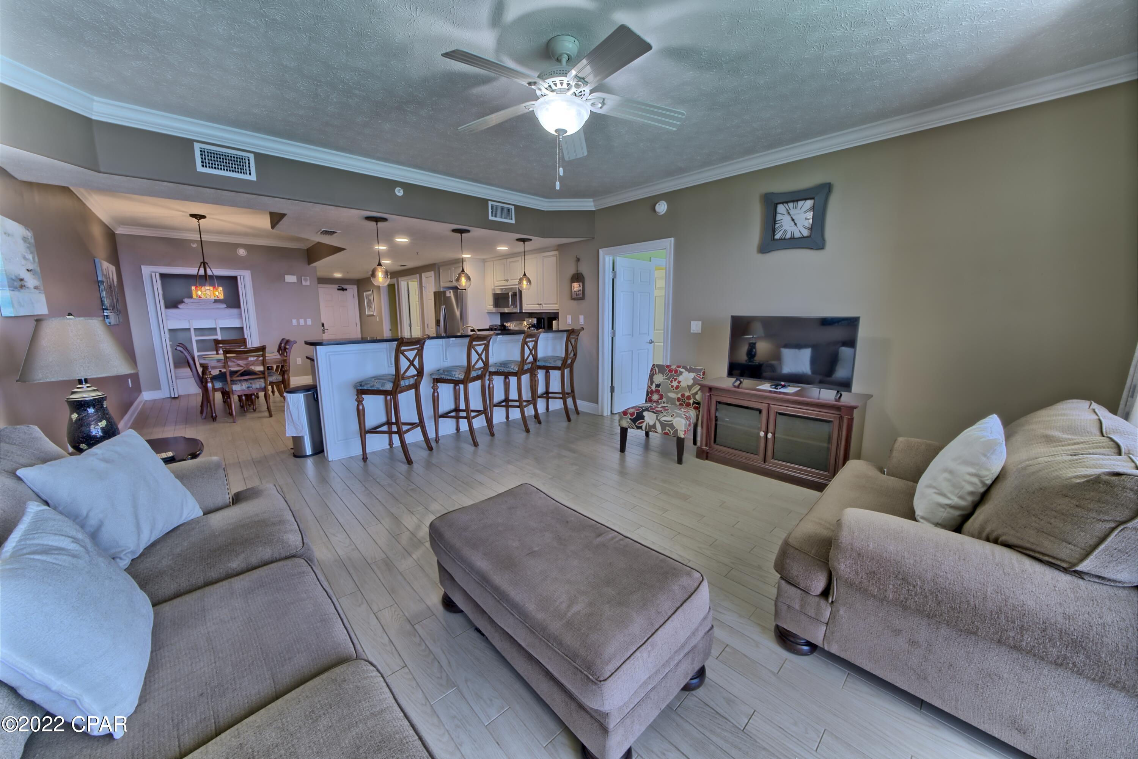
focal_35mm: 12
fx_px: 379
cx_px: 569
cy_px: 380
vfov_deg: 90.0
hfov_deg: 112.6
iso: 200
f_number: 19
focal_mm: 12
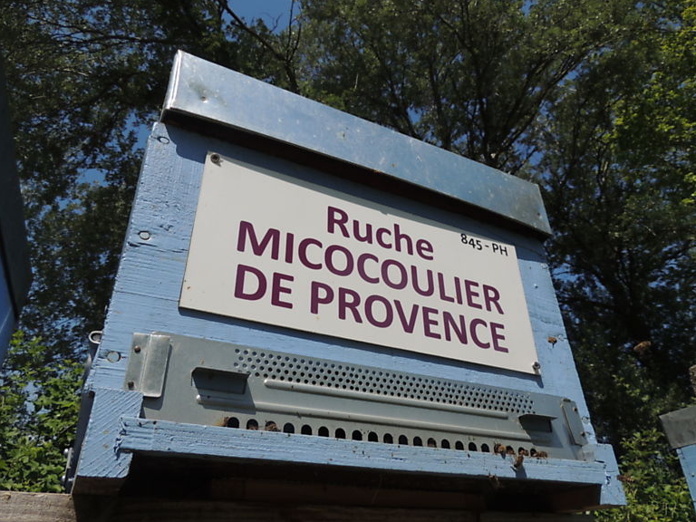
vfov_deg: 54.9
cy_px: 266
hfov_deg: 69.4
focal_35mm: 25
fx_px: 503
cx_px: 343
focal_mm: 4.3
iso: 100
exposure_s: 1/1600
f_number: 3.7
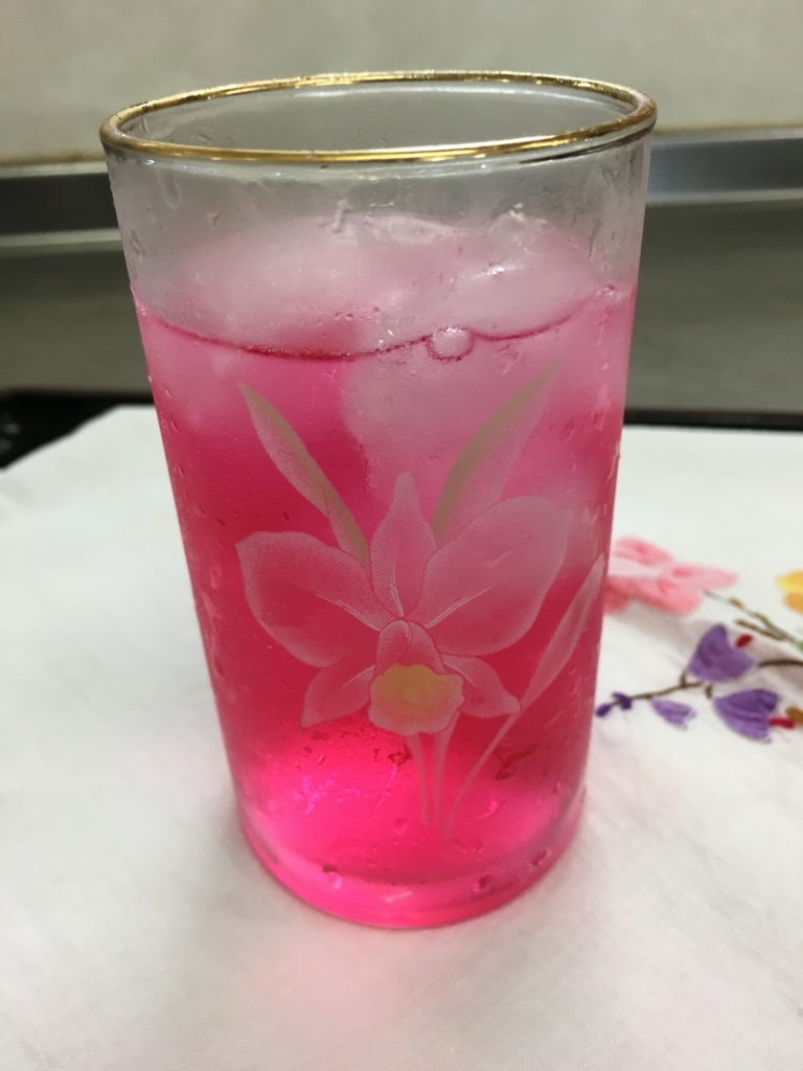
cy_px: 536
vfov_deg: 61.7
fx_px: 897
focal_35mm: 29
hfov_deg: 48.2
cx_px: 402
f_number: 2.2
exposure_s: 1/30
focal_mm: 4.15
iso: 40
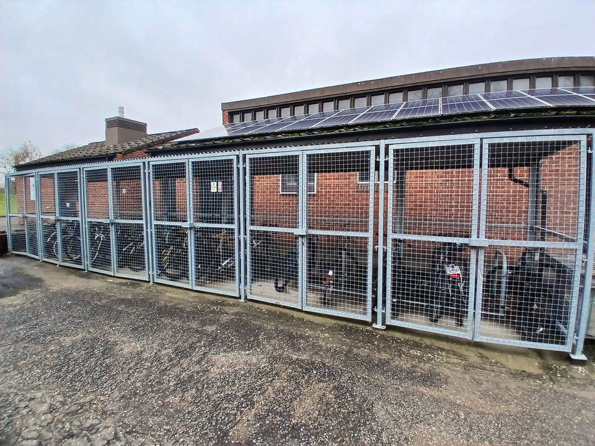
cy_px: 223
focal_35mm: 17
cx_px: 298
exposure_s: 1/100
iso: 50
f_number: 2.2
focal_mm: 1.4
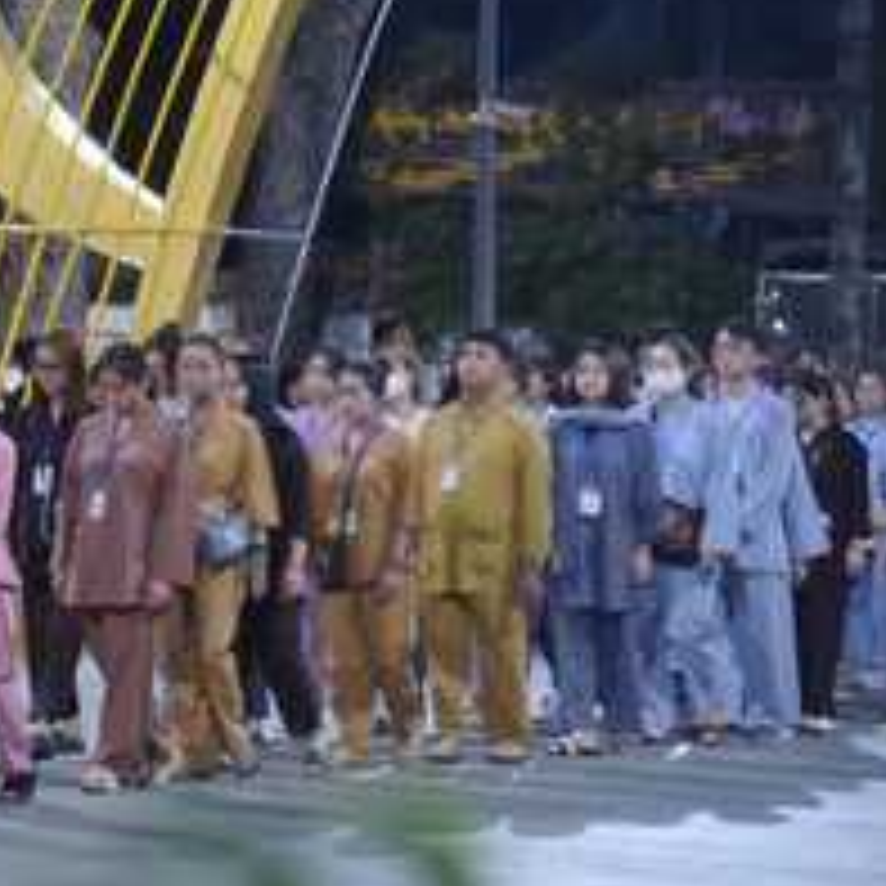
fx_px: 5676
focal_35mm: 196
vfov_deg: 8.9
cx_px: -544
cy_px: 153
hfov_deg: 8.7
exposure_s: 1/60
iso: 2500
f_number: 4
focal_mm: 70
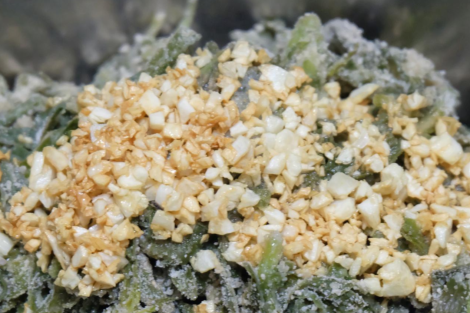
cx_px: 210
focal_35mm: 105
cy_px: 238
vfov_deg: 13.0
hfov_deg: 19.5
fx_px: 1371
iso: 3200
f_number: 5.6
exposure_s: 1/26
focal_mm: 43.4
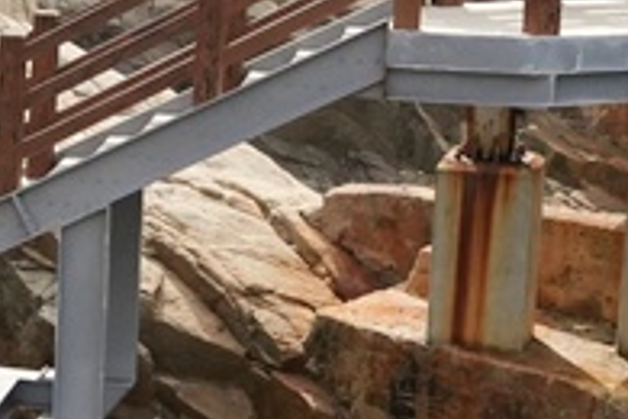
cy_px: -5
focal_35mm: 126
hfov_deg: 14.8
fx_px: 2198
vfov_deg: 10.8
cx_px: -386
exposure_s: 1/3200
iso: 3200
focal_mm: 24
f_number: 10
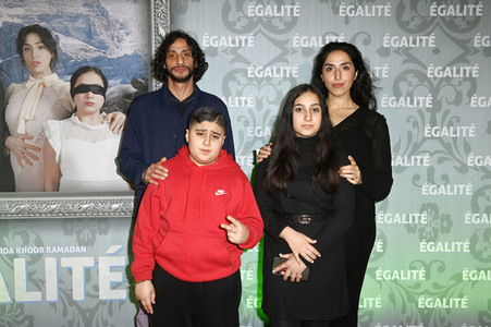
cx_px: 246
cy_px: 164
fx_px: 518
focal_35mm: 38
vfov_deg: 35.0
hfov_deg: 50.7
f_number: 5.6
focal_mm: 38
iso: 640
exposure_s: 1/250
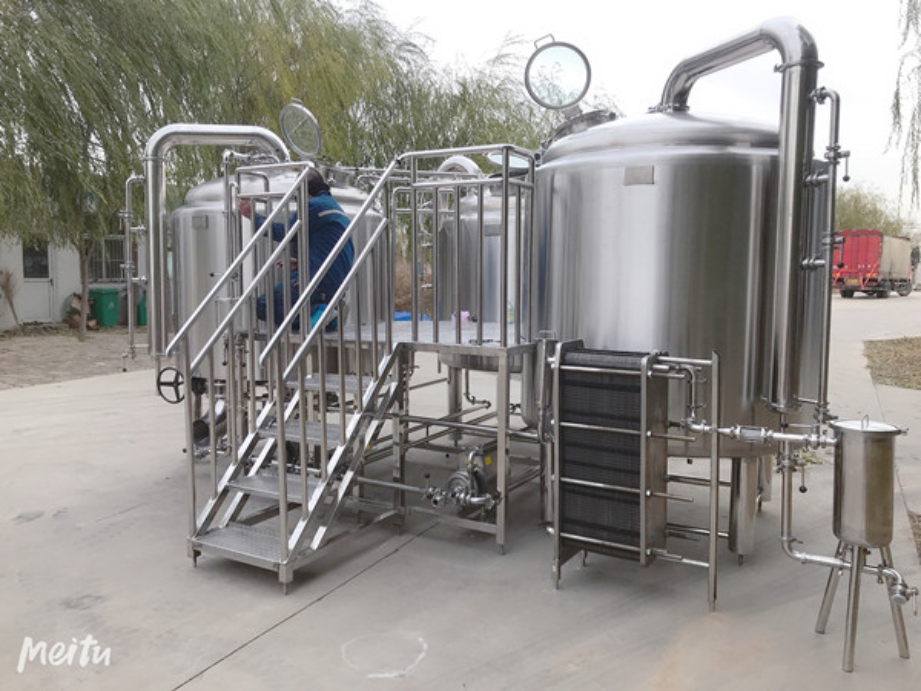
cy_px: 346
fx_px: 745
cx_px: 460
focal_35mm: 28
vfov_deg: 49.7
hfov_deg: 63.4
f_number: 1.8
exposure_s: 1/493
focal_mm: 3.99
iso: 20
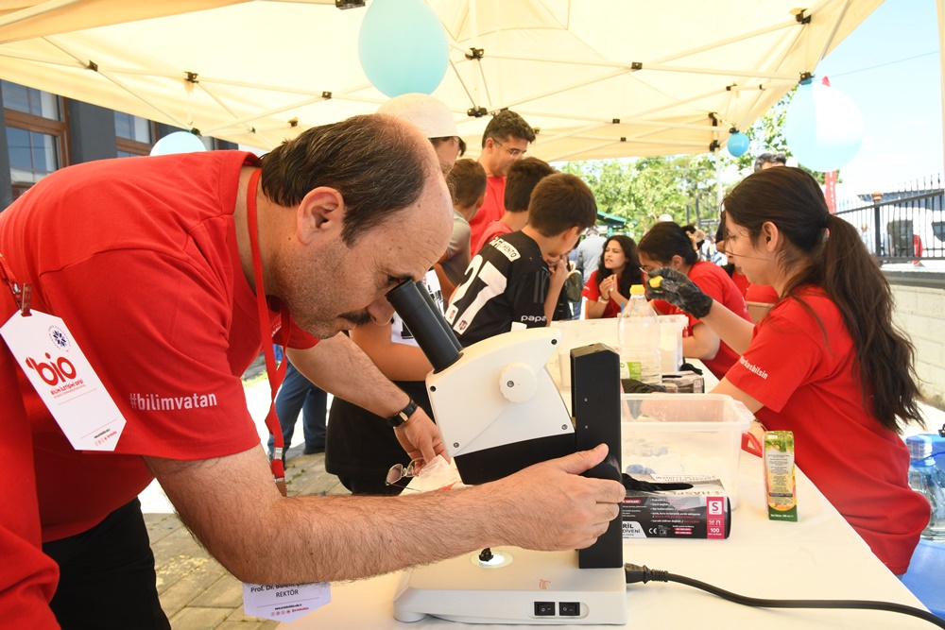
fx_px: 788
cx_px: 472
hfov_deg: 61.9
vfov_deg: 43.6
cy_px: 315
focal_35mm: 30
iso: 800
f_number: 13
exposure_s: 1/125
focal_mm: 30
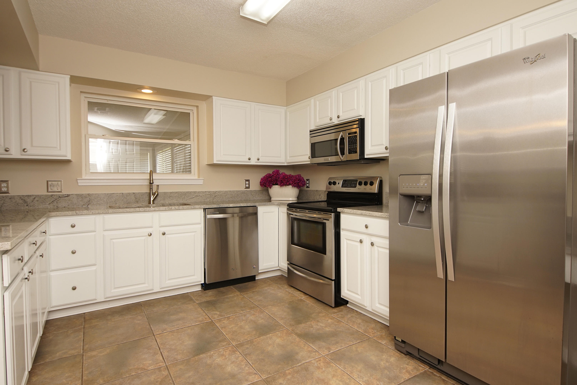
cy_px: 192
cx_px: 288
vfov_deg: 67.4
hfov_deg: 90.0
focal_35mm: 18
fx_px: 289
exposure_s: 1/60
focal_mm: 12
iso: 250
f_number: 4.5
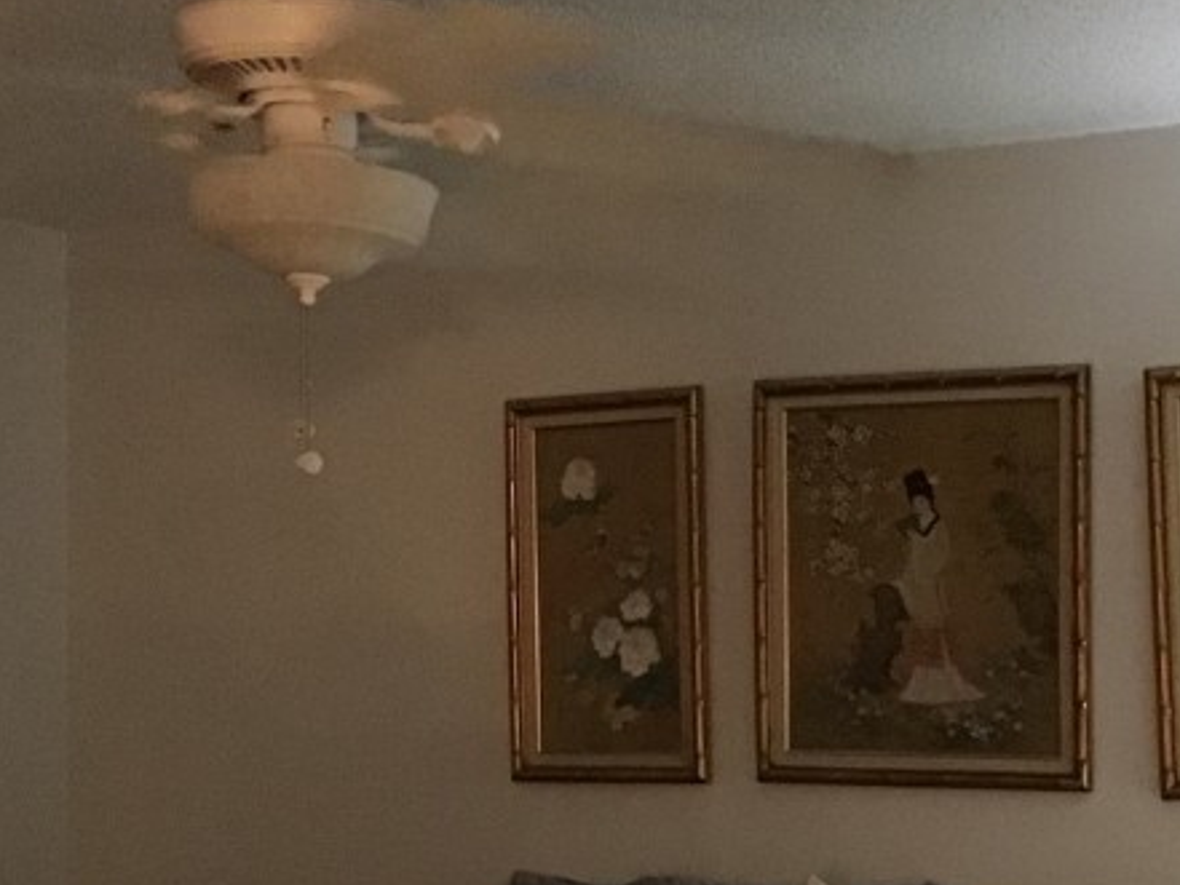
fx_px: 2455
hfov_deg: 27.0
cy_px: 658
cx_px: 680
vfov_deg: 20.3
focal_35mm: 72
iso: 320
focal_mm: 3.3
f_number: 2.4
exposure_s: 1/15
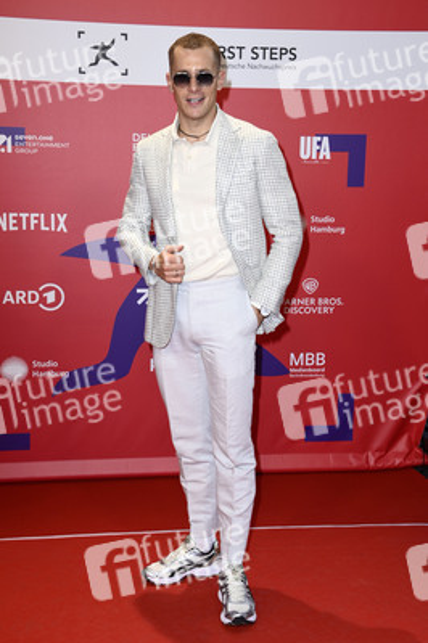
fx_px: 929
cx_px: 214
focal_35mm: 52
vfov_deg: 38.2
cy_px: 322
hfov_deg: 25.9
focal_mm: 52
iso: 640
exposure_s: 1/250
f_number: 6.3
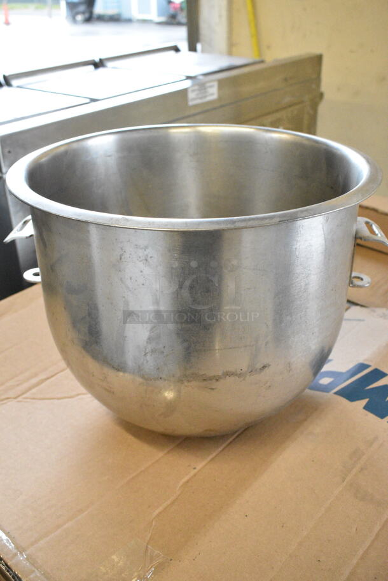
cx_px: 194
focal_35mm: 36
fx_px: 581
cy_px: 290
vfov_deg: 53.1
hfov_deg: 36.9
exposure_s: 1/250
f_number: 6.3
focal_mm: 24
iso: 6400
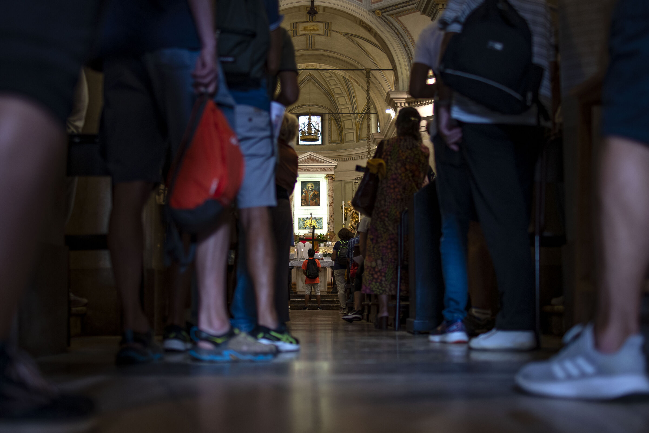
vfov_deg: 29.9
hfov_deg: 43.6
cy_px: 216
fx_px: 811
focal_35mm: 45
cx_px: 324
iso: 200
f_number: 1.4
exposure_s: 1/125
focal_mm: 30
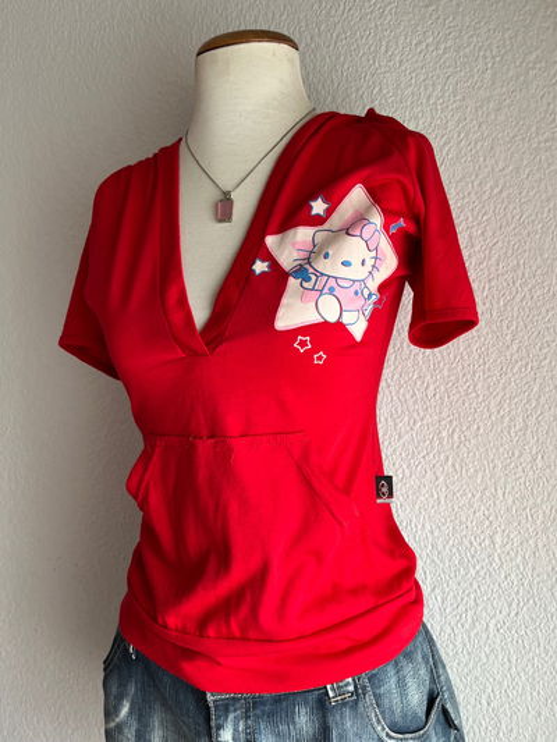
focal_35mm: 26
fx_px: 558
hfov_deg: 53.1
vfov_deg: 67.3
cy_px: 371
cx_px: 278
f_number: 1.6
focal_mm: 5.1
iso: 100
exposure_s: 1/121
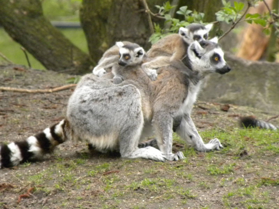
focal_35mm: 550
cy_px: 104
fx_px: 4433
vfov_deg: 2.7
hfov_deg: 3.6
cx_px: 140
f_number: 5
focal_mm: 97.8
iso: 400
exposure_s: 1/180
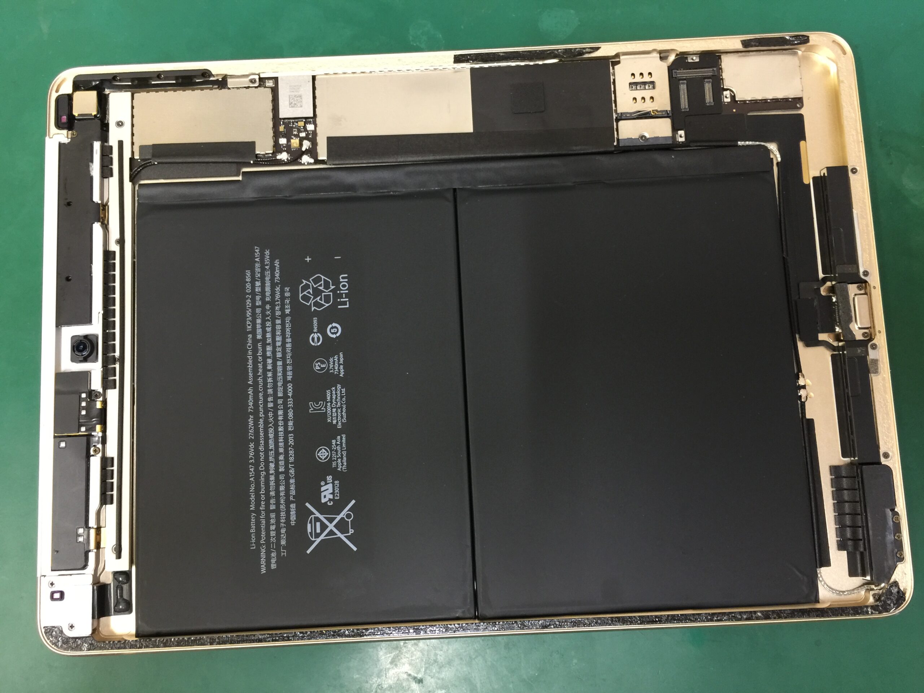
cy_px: 346
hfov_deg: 61.7
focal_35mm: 29
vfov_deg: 48.2
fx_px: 774
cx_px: 462
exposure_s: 1/17
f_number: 2.2
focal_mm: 4.15
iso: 80
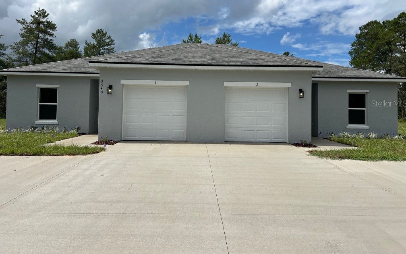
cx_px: 203
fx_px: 310
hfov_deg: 66.5
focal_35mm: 28
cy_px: 103
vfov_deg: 44.3
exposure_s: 1/8696
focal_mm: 5.7
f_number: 1.5
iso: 50
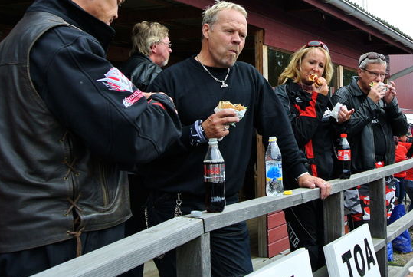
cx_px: 299
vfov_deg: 31.2
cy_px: 106
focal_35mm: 43
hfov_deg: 44.2
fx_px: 494
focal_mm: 11
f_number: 4
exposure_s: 1/320
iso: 100
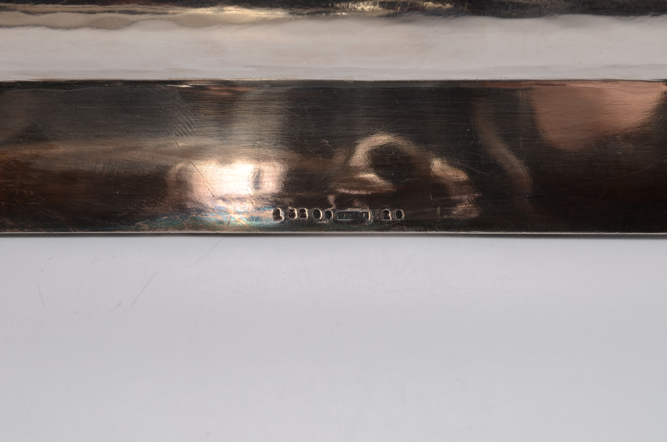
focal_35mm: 66
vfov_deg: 20.5
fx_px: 1220
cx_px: 334
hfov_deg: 30.6
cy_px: 221
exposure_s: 1/80
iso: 100
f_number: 11
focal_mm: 44
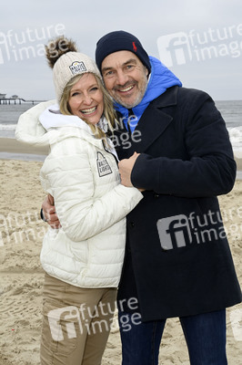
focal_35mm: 58
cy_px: 182
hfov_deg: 23.3
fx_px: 586
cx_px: 121
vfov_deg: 34.5
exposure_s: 1/250
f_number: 14
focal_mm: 58
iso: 1000
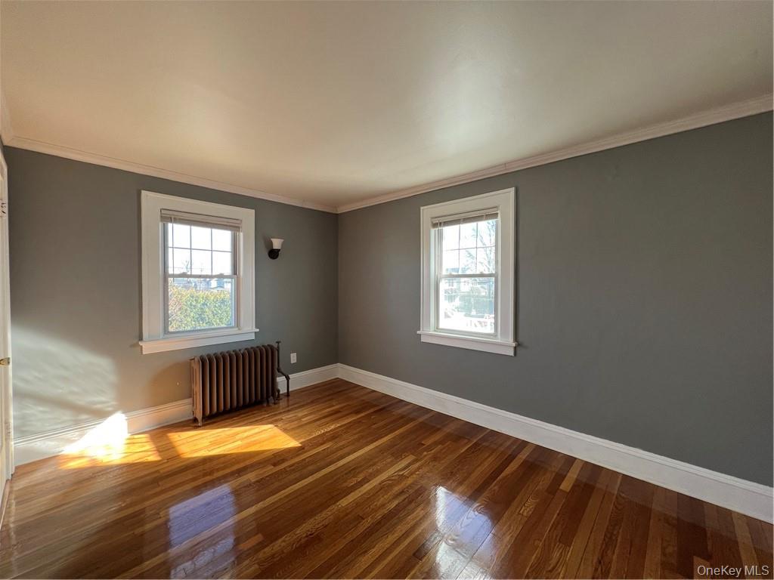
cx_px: 387
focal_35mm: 13
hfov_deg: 106.2
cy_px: 290
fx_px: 291
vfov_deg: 89.9
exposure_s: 1/99
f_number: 1.8
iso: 64
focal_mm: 1.57
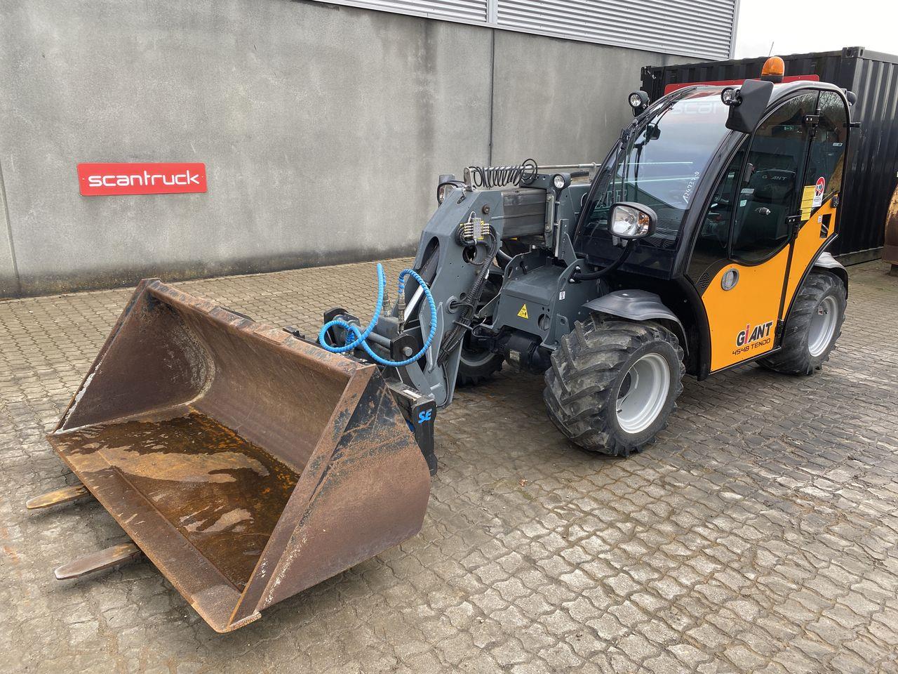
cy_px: 337
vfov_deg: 53.1
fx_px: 674
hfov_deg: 67.3
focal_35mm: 26
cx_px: 449
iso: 40
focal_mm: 4.25
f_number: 1.8
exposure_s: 1/122
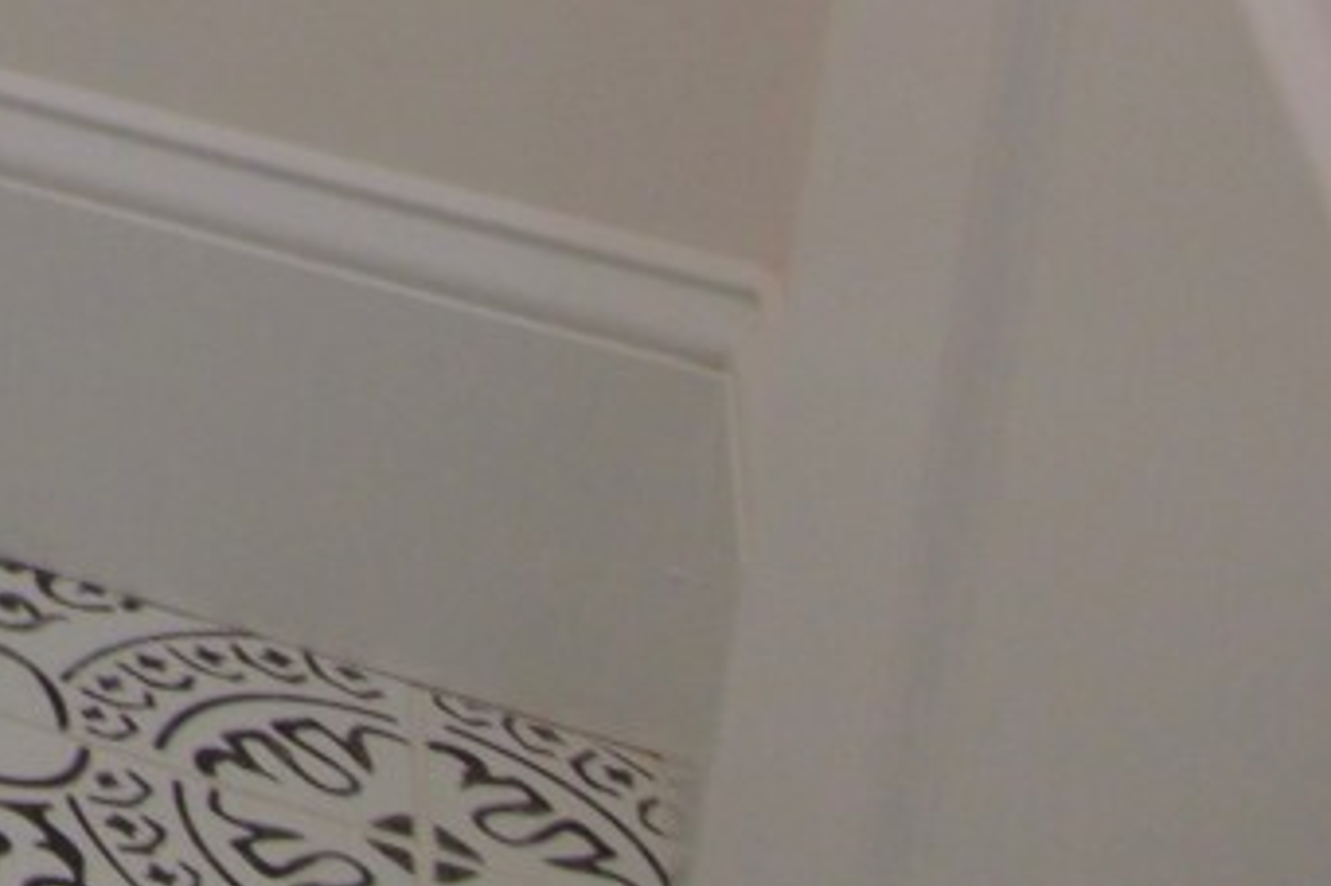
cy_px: -1713
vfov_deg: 9.8
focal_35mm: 108
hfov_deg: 12.5
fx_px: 3991
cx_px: -2256
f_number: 5
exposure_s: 1/100
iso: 400
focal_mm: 12
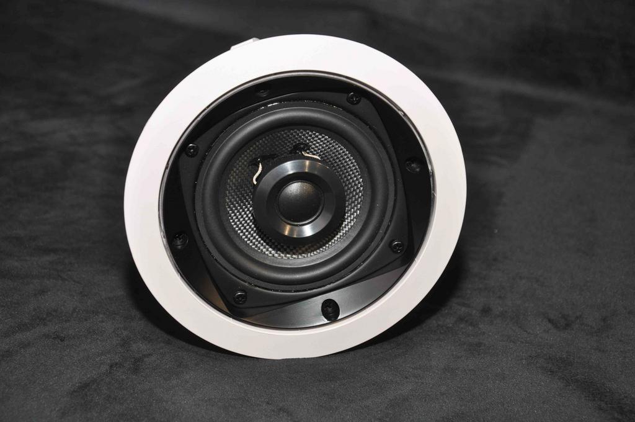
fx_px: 1850
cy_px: 211
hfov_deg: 19.5
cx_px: 318
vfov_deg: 13.0
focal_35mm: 105
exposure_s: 1/30
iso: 200
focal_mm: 70
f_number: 8
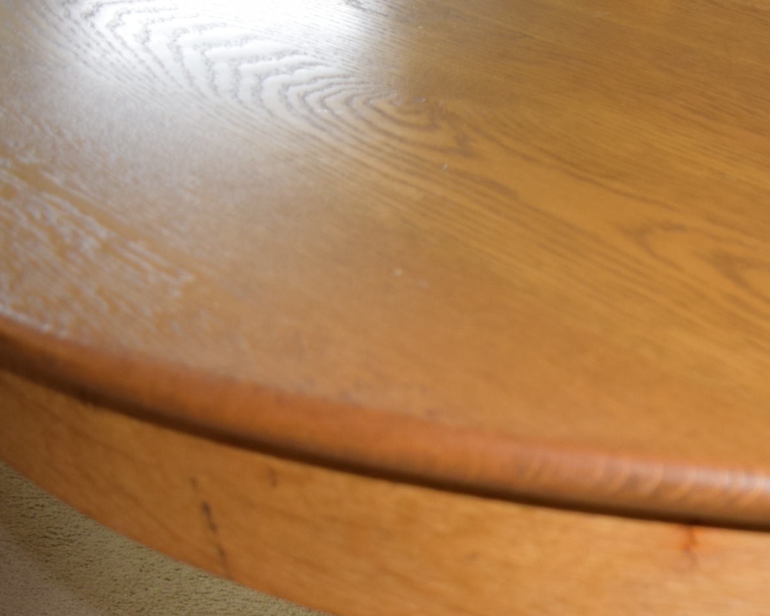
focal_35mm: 75
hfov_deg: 22.8
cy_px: 573
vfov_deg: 19.9
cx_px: 977
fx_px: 1714
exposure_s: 1/30
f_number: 3.8
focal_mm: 21
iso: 400
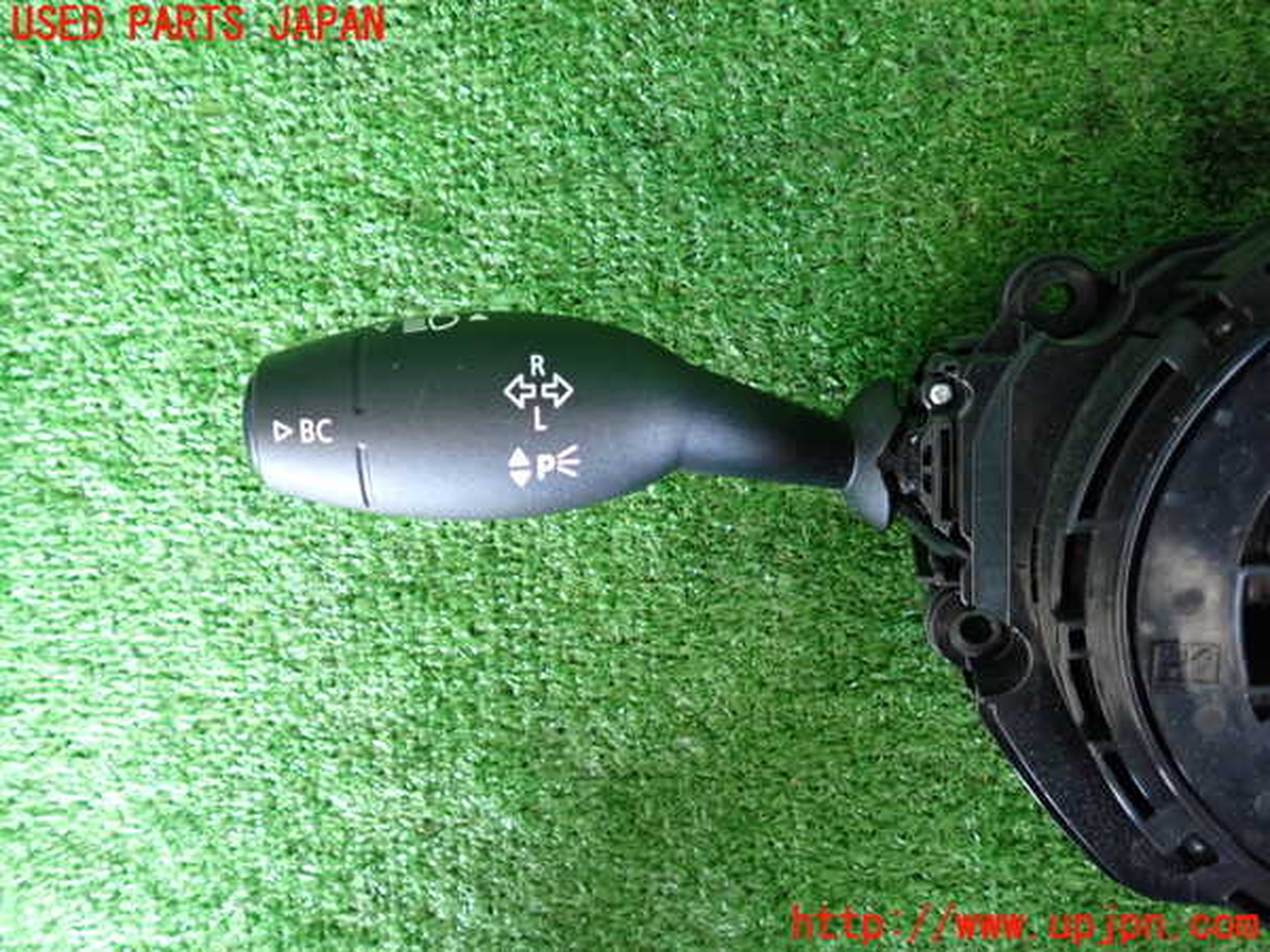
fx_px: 917
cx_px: 635
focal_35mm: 25
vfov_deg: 54.9
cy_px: 476
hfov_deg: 69.4
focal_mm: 4.5
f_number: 2
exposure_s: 1/80
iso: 640
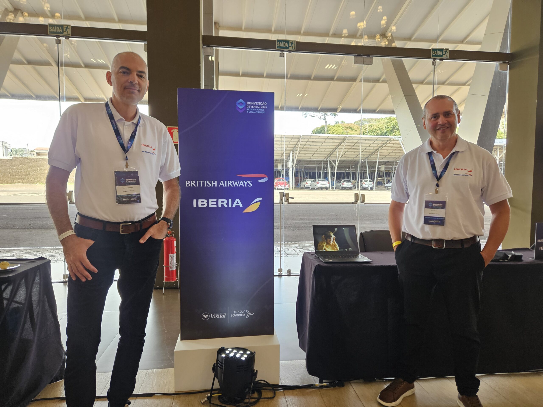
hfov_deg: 73.9
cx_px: 272
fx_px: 361
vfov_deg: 58.9
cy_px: 204
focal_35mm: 23
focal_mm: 5.4
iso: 250
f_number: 1.8
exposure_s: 1/120
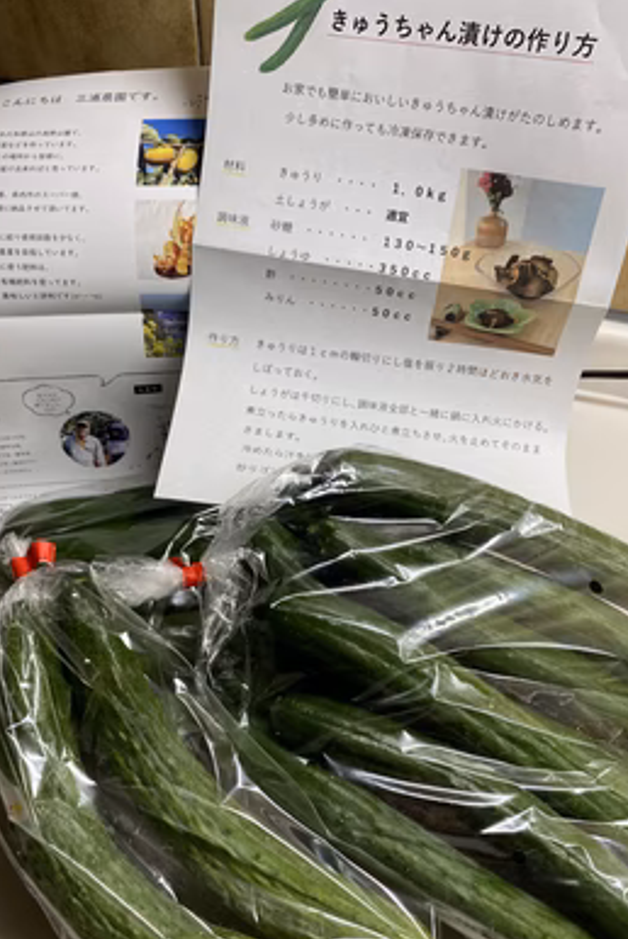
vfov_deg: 65.4
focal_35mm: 28
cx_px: 295
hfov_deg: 46.4
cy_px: 479
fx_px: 731
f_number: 1.8
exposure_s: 1/100
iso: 100
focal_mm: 4.25
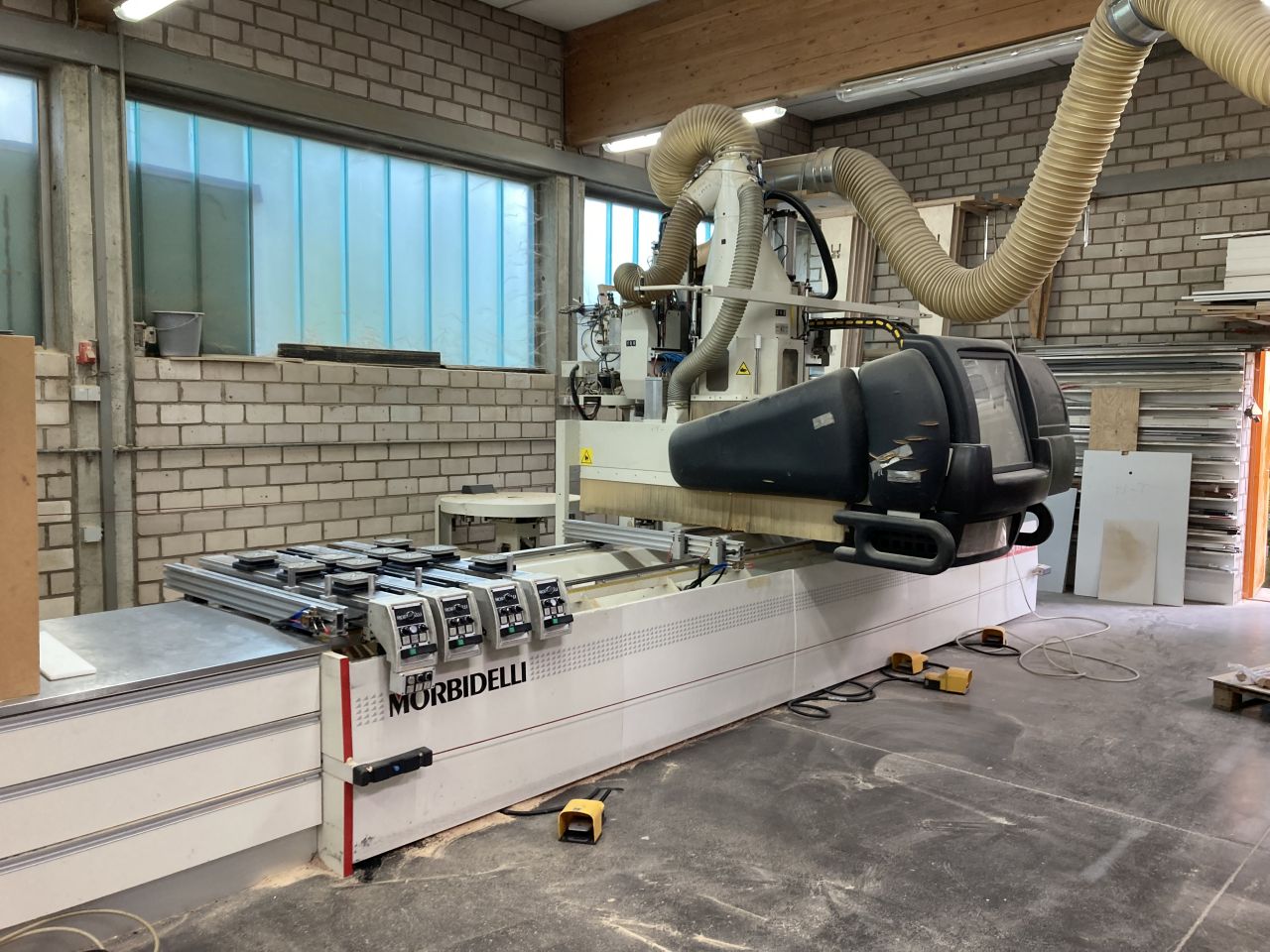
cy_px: 476
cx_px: 635
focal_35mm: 28
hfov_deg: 63.4
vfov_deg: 49.7
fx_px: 1027
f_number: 1.8
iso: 64
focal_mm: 3.99
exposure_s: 1/50
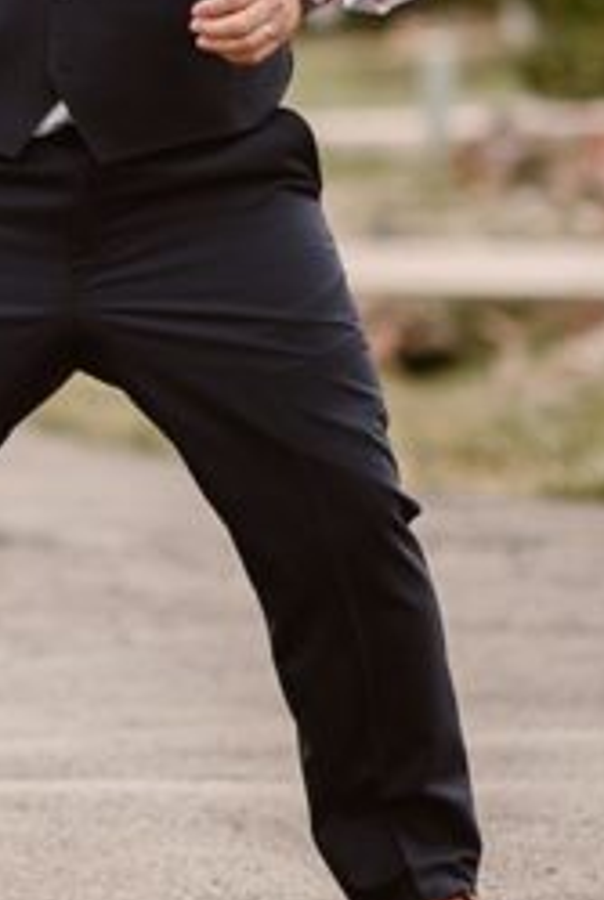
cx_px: -514
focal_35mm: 349
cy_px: -257
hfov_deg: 3.9
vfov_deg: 5.9
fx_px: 8746
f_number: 2
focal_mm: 85
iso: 200
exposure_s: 1/1000
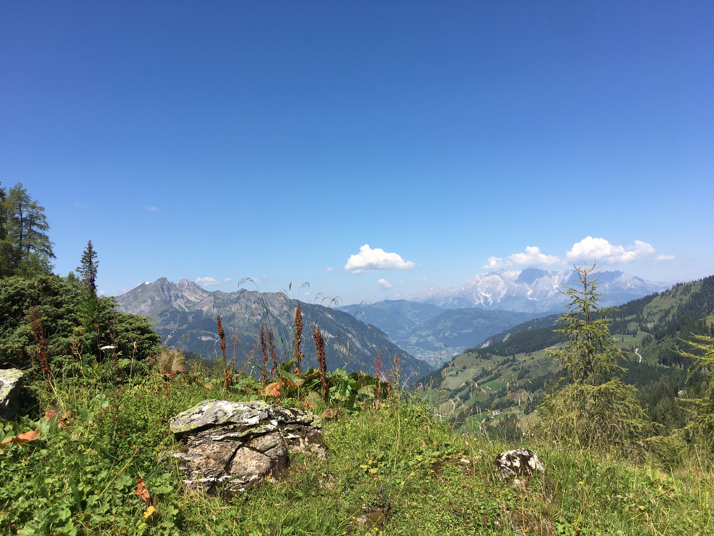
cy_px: 268
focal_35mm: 29
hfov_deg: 61.7
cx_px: 357
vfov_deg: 48.2
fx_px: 598
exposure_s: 1/1570
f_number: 2.2
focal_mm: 4.15
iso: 25
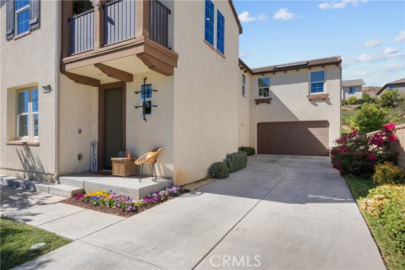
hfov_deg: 86.9
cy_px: 135
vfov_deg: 64.6
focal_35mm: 19
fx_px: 214
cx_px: 202
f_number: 22
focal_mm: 19
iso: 2000
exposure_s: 1/200
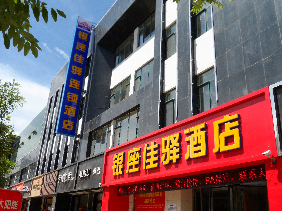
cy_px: 106
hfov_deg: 52.6
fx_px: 285
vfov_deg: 40.7
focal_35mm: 35
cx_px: 141
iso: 80
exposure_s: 1/750
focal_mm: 6.5
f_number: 3.5
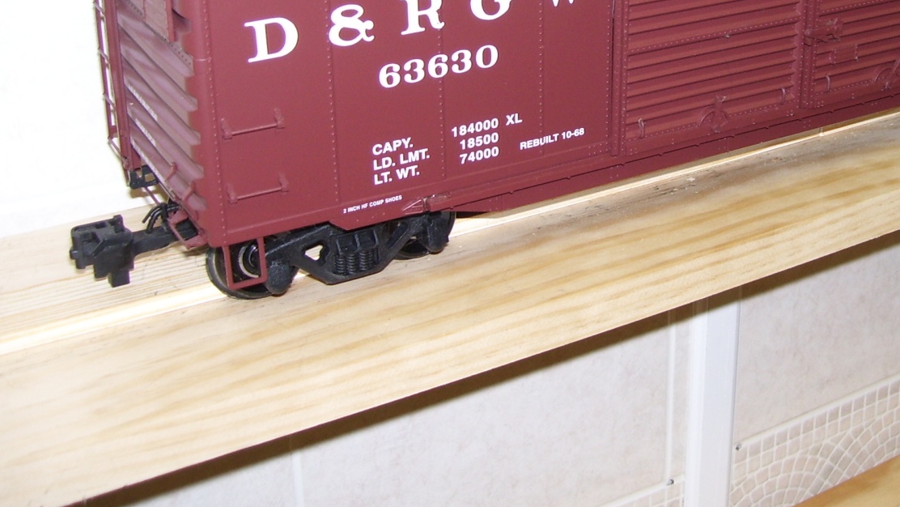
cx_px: 641
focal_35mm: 58
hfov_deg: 35.4
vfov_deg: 20.3
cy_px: 36
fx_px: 1384
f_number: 2.7
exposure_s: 1/60
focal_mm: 6
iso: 80
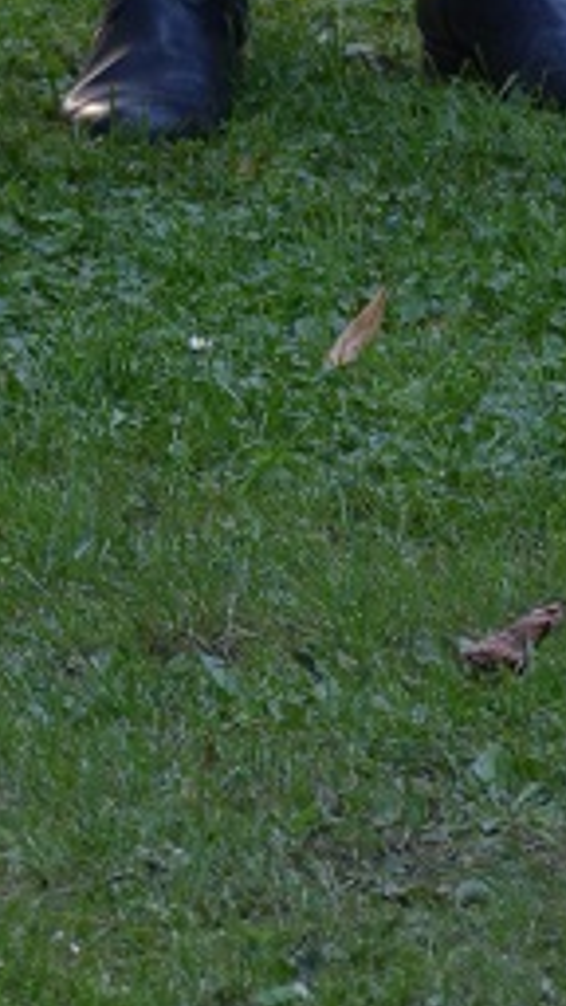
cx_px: -432
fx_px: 15715
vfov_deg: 3.6
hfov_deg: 2.1
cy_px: -1265
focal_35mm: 589
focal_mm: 80
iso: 800
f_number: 5.3
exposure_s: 1/200
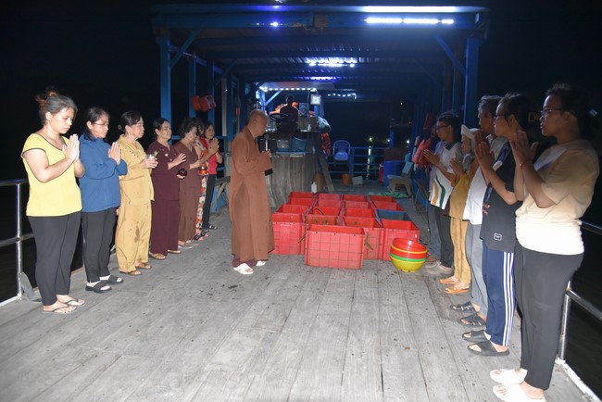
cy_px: 201
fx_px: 401
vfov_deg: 53.2
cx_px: 301
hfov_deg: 73.7
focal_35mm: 24
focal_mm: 24
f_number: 4
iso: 3200
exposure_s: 1/60
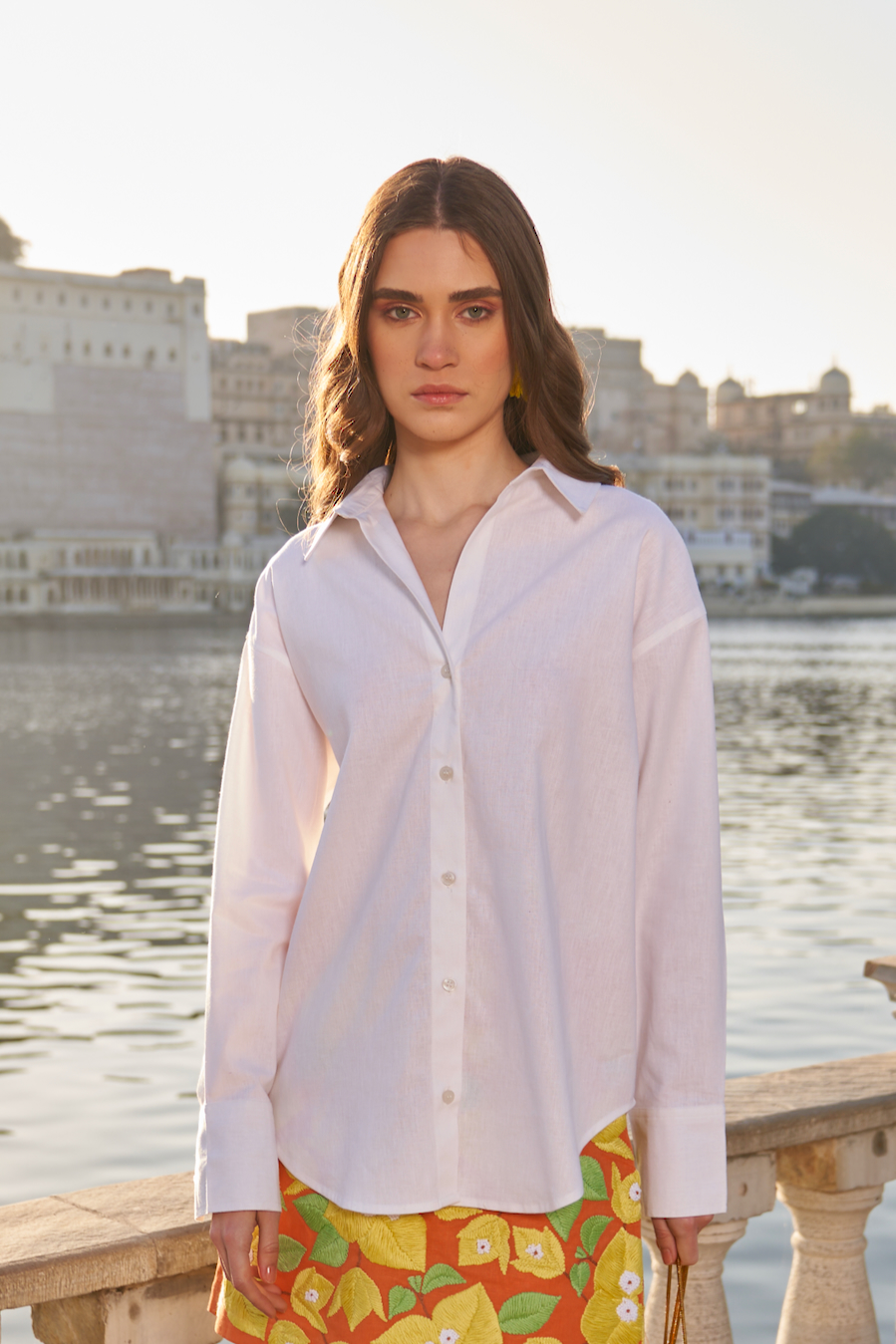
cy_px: 672
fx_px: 1382
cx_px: 448
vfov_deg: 51.9
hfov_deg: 35.9
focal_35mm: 37
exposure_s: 1/500
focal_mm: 25
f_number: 2.8
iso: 50
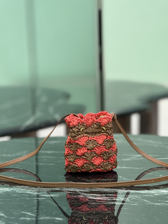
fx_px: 777
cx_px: 84
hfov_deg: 12.3
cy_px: 112
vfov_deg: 16.4
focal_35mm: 120
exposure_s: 1/50
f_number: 2.8
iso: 200
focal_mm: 15.66
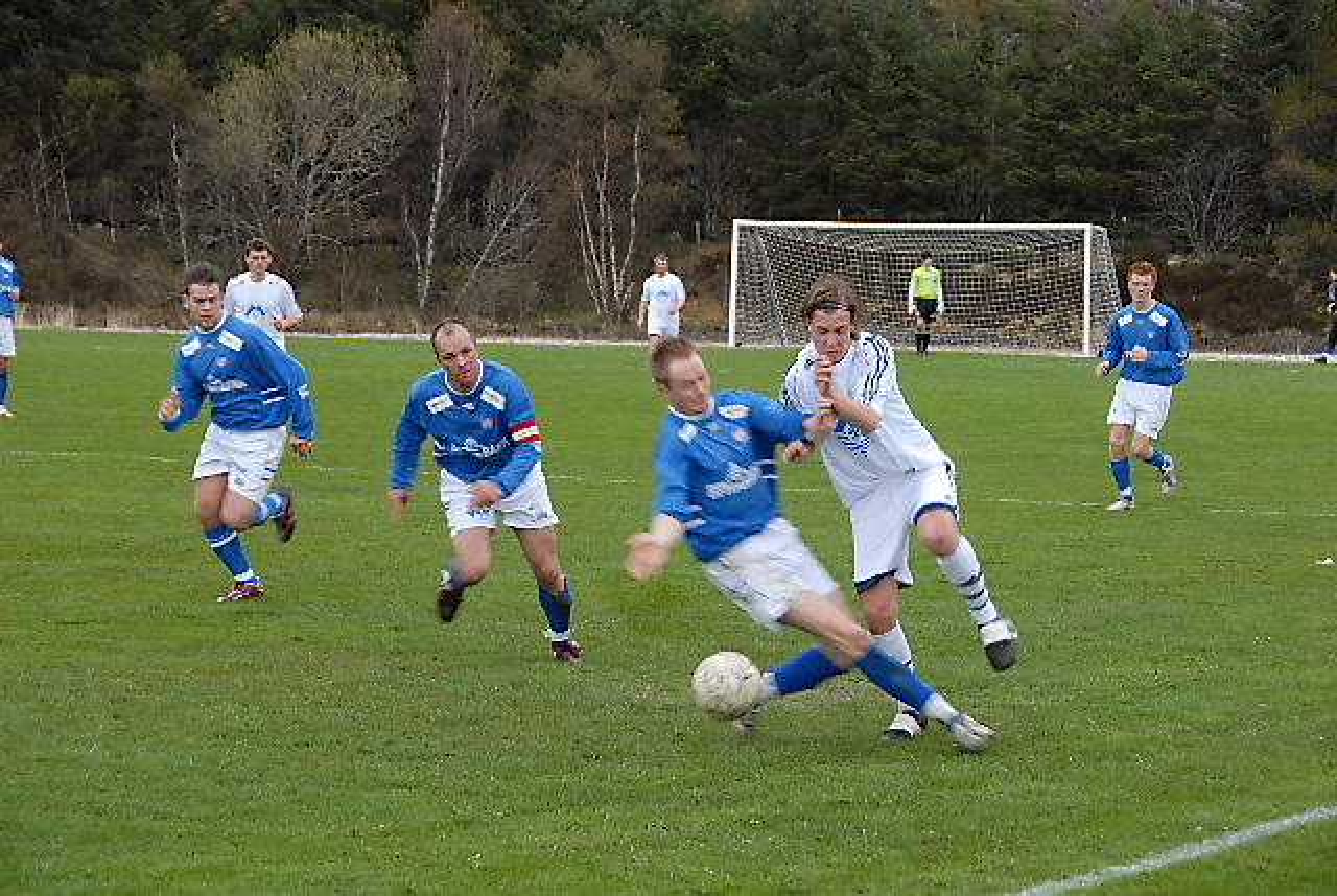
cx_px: 668
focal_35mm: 123
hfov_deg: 16.6
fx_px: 4575
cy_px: 448
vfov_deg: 11.2
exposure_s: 1/160
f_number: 6.3
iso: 400
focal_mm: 82
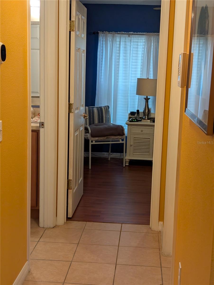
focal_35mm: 49
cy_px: 142
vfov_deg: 38.9
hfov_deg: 29.7
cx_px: 107
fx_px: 403
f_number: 1.68
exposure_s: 1/120
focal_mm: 6.9
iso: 445
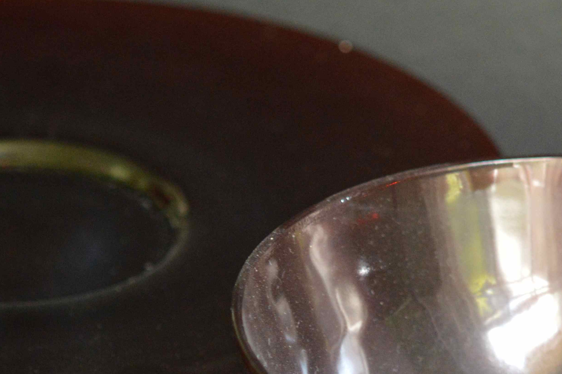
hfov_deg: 9.4
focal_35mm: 220
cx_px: 309
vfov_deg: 6.2
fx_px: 3431
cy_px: 295
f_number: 2.8
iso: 1600
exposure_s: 1/60
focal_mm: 60
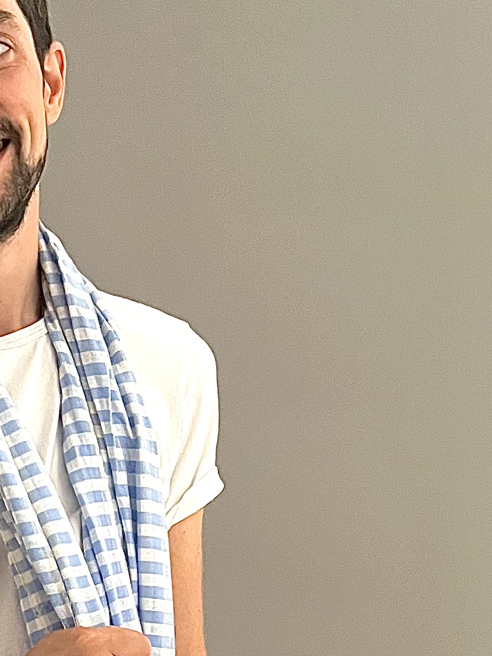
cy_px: 687
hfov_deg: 19.1
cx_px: -8
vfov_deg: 24.5
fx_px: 1422
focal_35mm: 75
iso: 640
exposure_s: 1/31
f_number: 1.5
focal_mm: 5.7
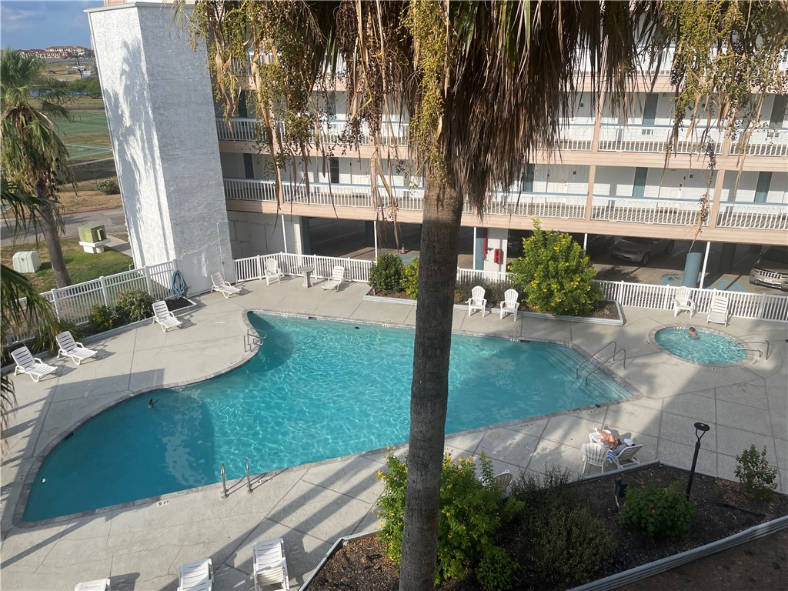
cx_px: 394
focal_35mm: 26
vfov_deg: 53.1
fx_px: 592
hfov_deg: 67.3
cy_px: 296
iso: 32
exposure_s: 1/4292
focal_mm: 4.2
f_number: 1.6
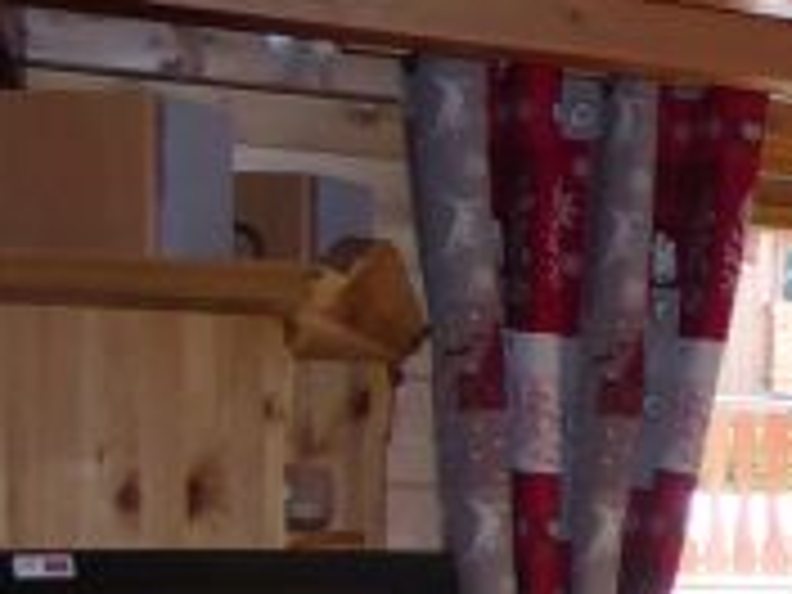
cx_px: 1652
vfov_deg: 13.2
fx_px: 2494
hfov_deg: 14.5
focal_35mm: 109
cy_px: 734
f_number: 3.3
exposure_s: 1/60
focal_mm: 4.3
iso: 250
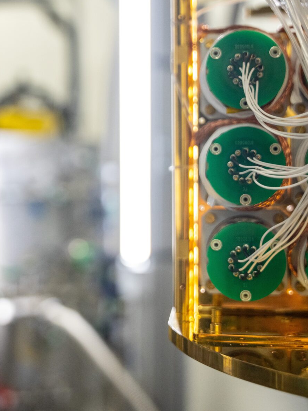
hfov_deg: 20.0
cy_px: 143
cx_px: 41
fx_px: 860
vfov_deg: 26.7
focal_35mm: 72
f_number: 2.8
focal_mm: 34.7
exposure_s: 1/250
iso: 1600
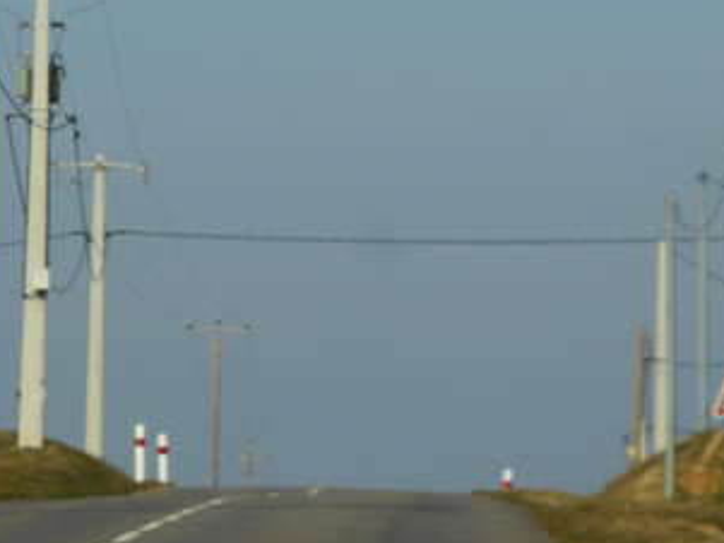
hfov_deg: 5.0
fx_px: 8348
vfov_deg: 3.7
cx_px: 231
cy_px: 264
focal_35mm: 399
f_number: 6.6
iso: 80
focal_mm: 36
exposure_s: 1/400
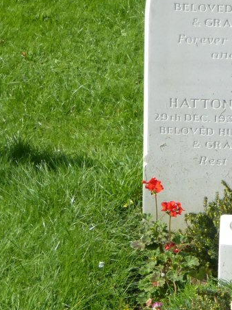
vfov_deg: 16.8
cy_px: 253
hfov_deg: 12.5
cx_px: 249
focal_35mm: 116
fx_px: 1038
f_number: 3.7
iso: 100
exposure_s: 1/800
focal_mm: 6.1
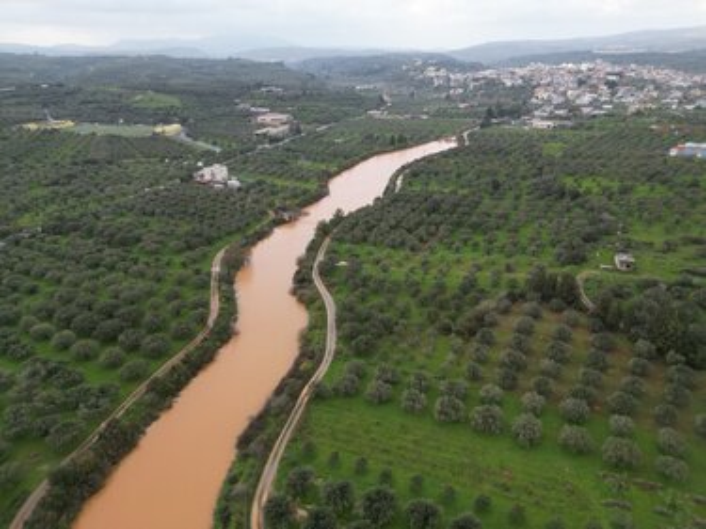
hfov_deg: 71.6
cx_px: 353
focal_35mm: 24
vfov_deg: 56.8
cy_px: 264
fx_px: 489
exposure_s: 1/1000
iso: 200
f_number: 1.7
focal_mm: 6.72
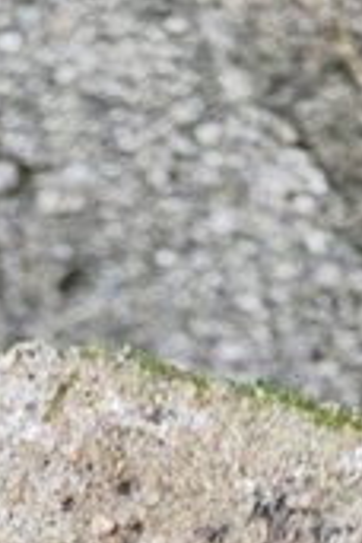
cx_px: 8
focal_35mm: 298
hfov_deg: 4.6
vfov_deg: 6.5
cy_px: 1480
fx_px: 4494
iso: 400
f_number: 5
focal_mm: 34
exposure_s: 1/80
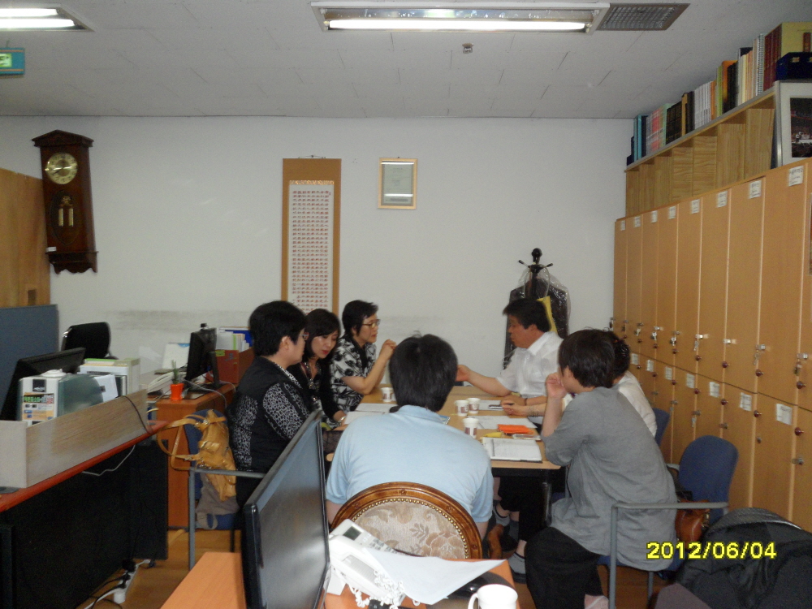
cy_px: 304
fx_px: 633
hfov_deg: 65.3
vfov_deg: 51.4
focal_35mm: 27
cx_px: 406
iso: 200
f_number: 3.5
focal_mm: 4.9
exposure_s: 1/45
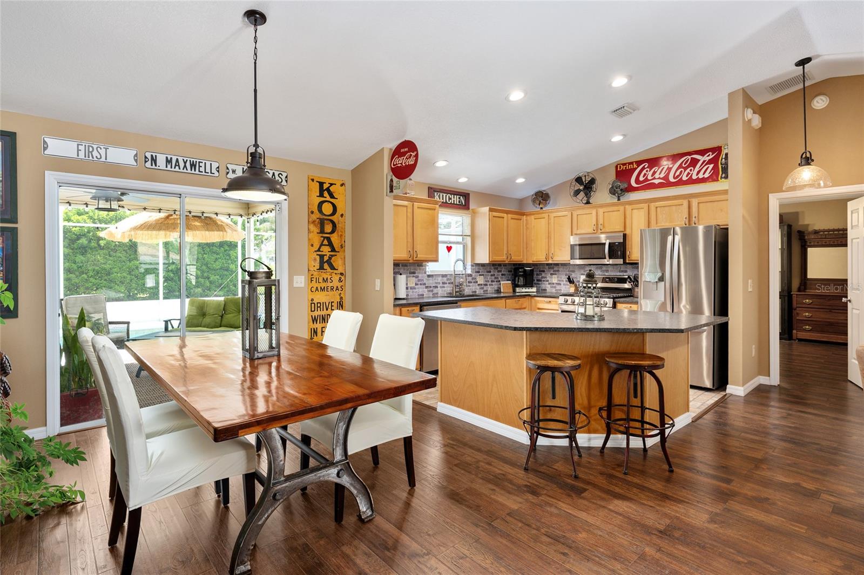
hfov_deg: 90.0
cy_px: 288
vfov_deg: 67.4
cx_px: 432
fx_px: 432
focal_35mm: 18
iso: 200
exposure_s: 1/5
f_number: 7.1
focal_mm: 18
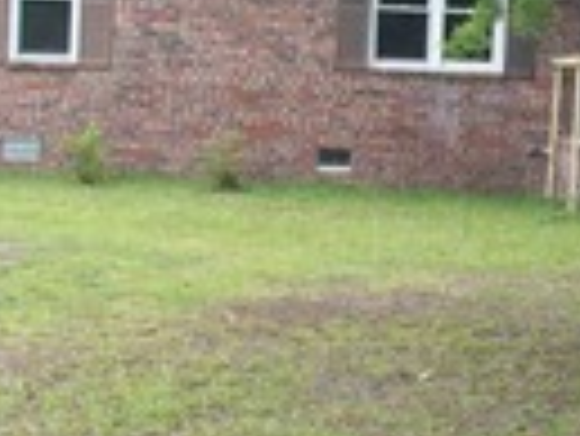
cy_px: 45
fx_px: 1526
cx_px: 661
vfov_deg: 16.1
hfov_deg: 20.4
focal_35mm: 91
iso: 135
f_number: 2.8
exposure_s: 1/128
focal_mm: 5.7
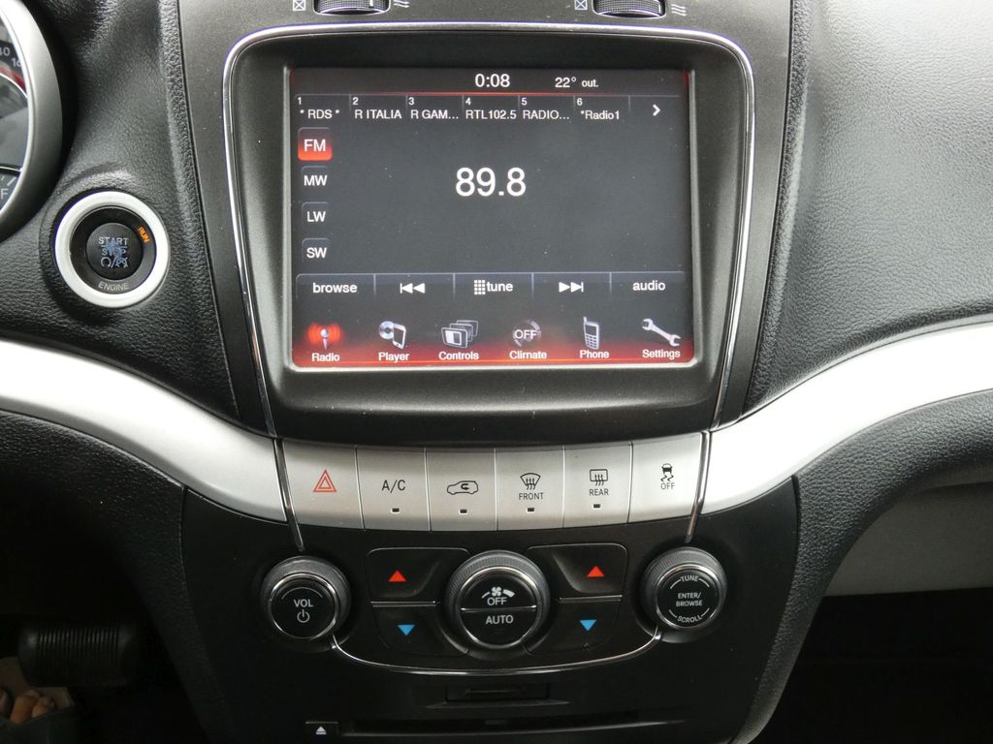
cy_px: 372
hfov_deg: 55.4
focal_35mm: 33
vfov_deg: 42.9
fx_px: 947
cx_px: 496
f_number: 5.6
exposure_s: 1/80
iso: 500
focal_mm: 6
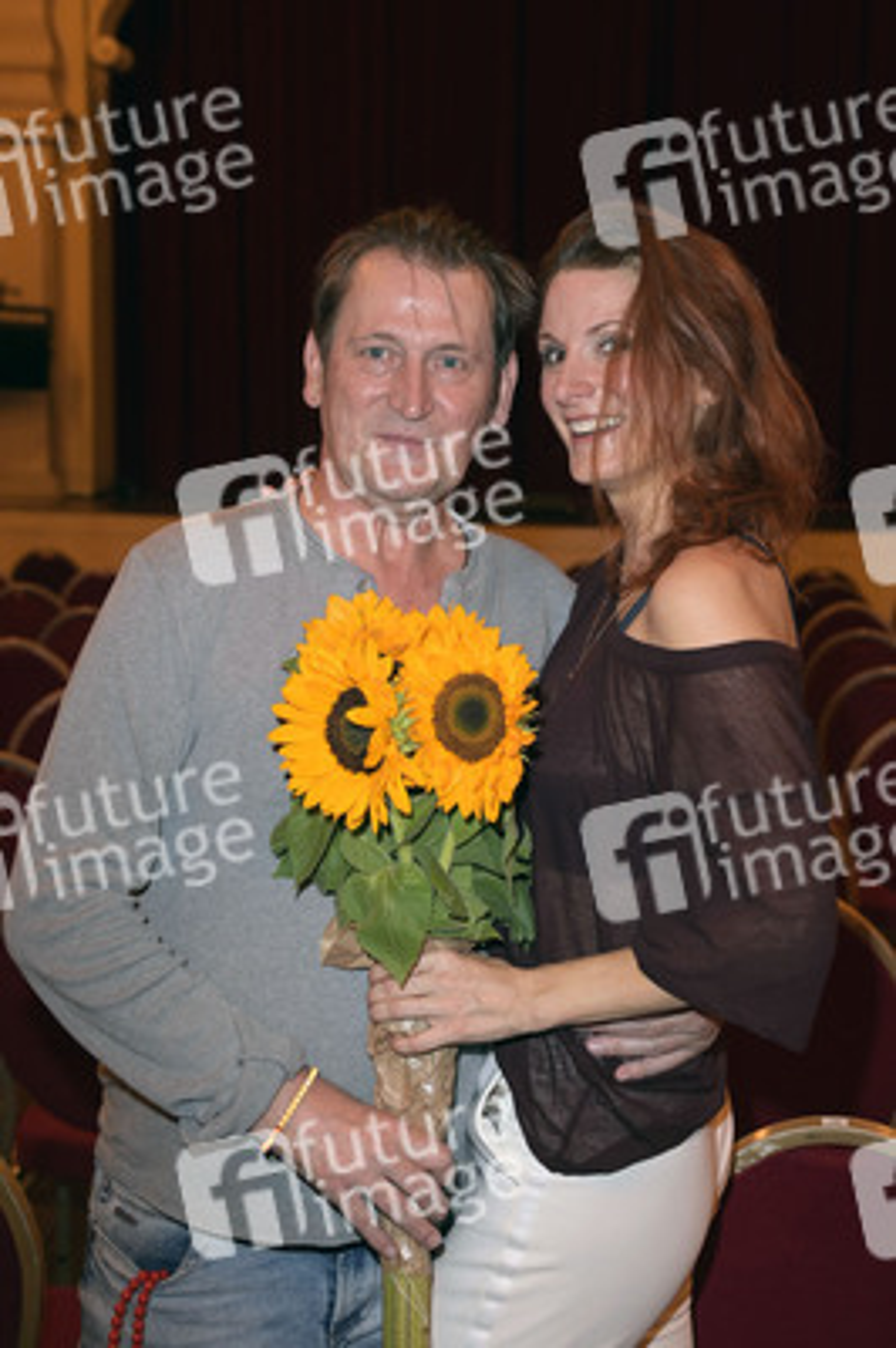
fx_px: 1870
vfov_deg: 39.6
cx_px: 448
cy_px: 674
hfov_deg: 26.9
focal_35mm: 50
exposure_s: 1/60
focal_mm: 50
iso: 2000
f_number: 4.5
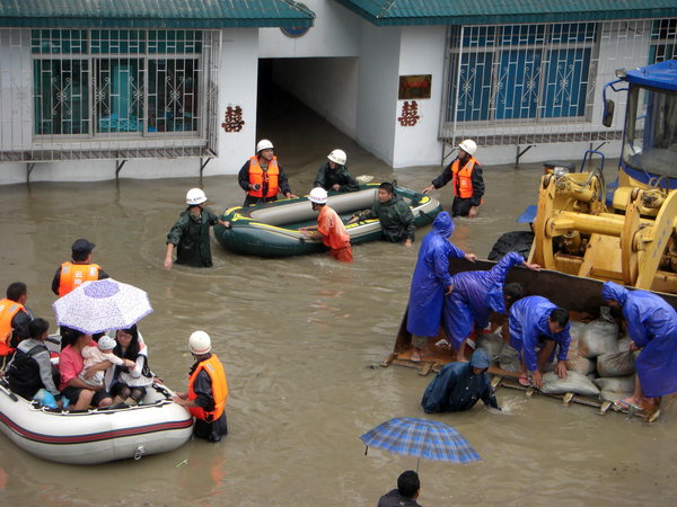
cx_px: 338
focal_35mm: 104
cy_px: 254
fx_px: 2034
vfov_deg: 14.2
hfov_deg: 18.9
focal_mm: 17.3
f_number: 4.2
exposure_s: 1/125
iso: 64
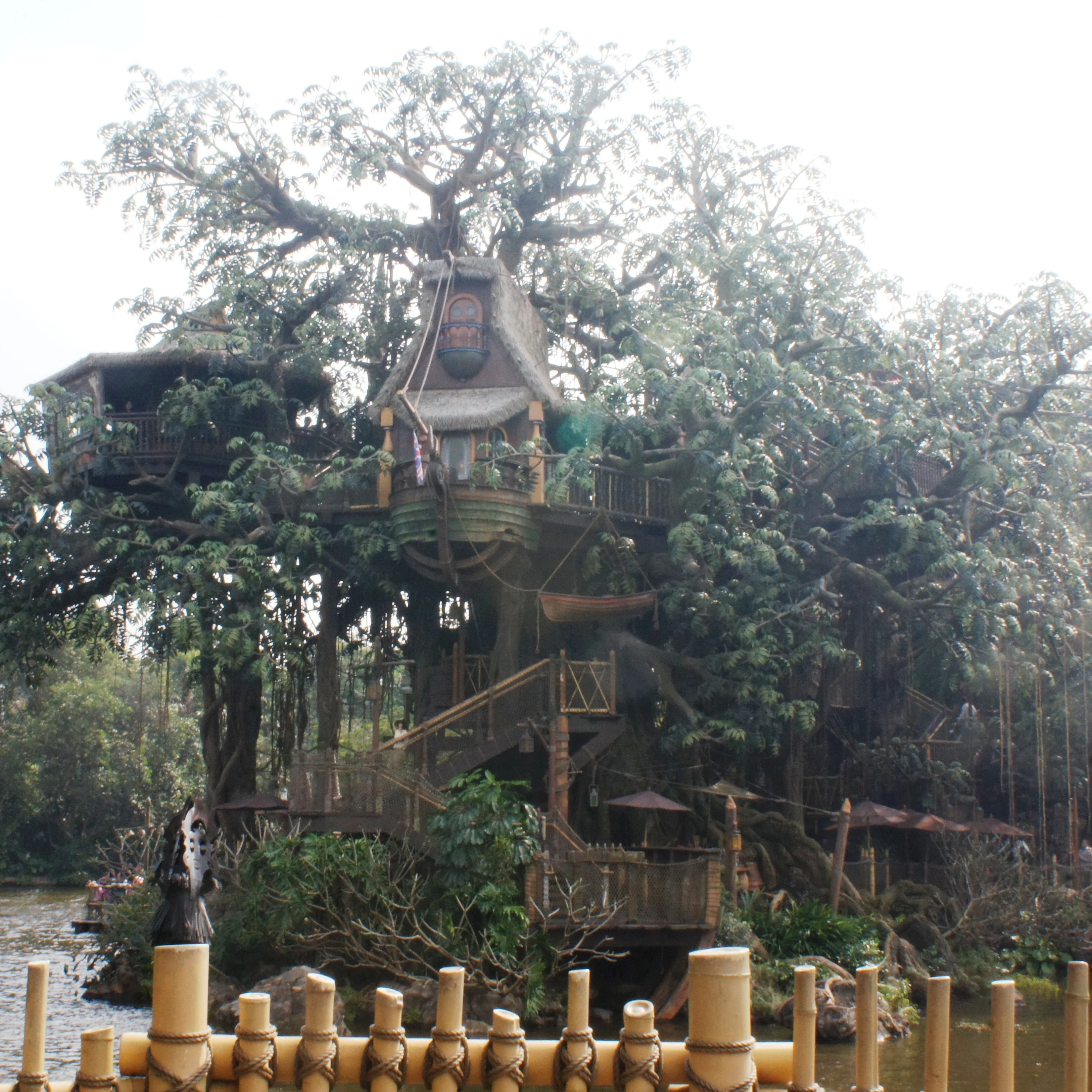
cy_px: 548
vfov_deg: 34.0
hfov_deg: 34.0
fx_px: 1785
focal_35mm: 50
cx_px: 520
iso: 800
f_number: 29
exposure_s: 1/60
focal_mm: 26
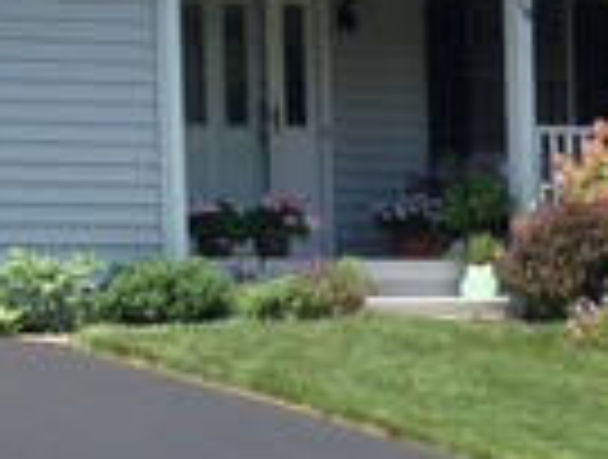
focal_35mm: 156
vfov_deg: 9.5
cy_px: 441
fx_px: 2747
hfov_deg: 12.2
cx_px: -194
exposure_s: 1/786
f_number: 2.4
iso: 50
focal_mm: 4.12
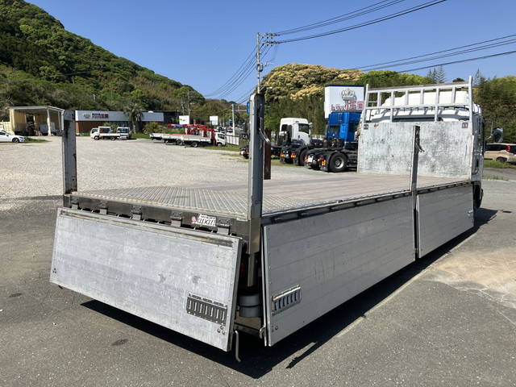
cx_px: 258
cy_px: 194
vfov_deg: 49.7
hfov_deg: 63.4
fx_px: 417
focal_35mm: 28
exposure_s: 1/2208
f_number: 1.8
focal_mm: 3.99
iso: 32
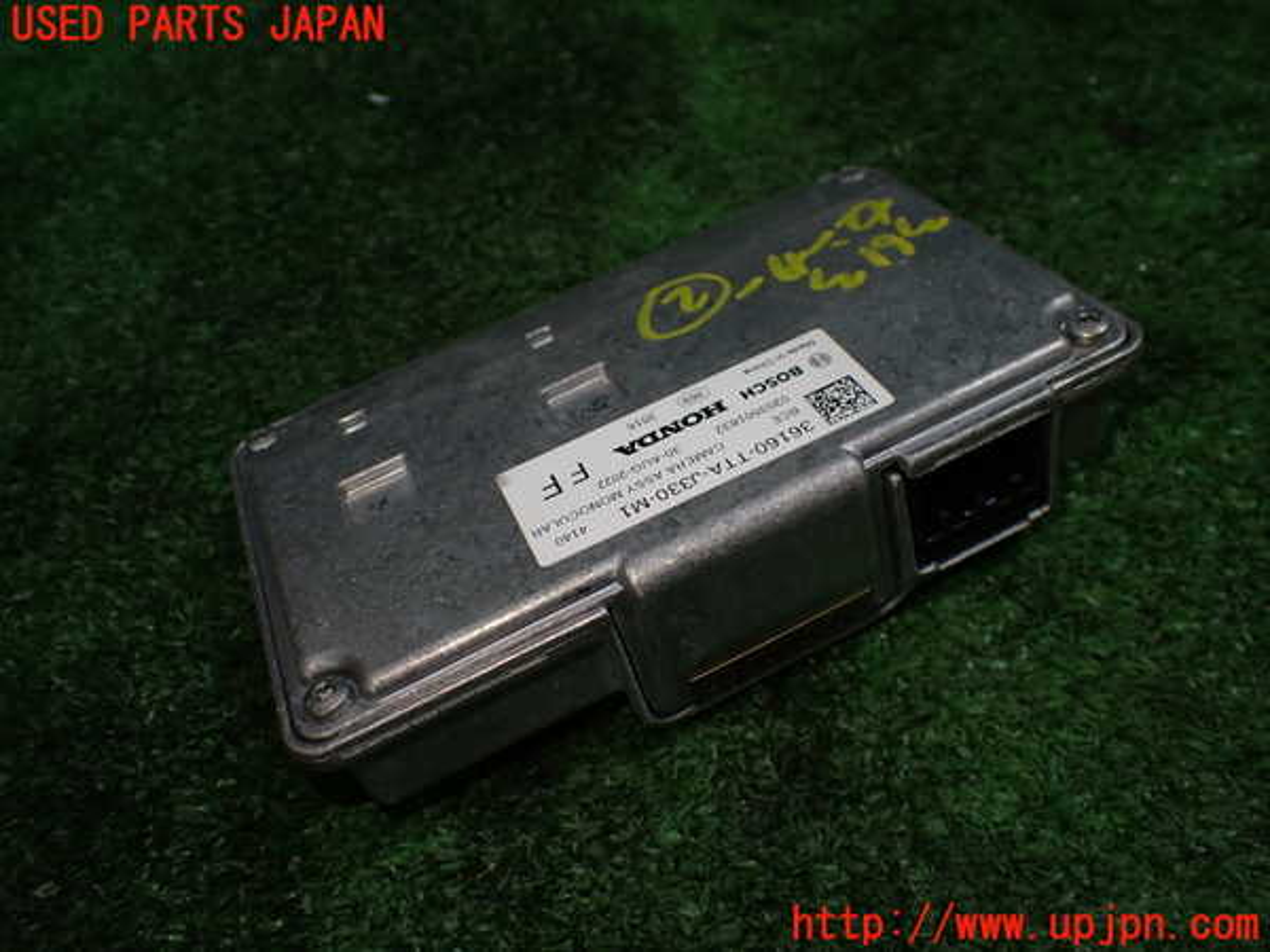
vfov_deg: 46.8
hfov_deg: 60.0
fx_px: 1101
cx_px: 635
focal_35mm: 30
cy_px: 476
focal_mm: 5.4
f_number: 2.3
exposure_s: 1/125
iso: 160
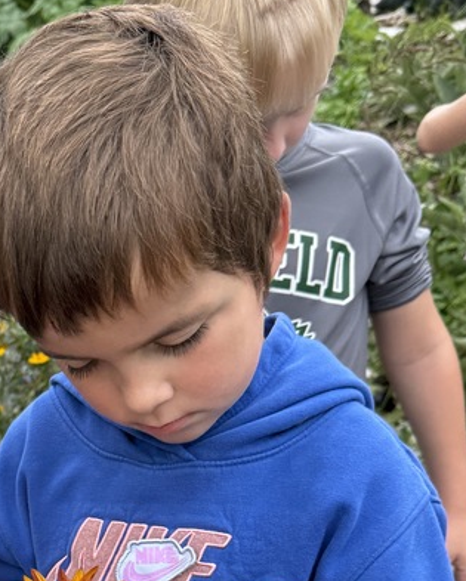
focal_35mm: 61
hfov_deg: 23.4
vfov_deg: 29.4
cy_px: 548
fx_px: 1050
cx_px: -52
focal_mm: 6.76
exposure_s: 1/1770
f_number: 1.78
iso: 100
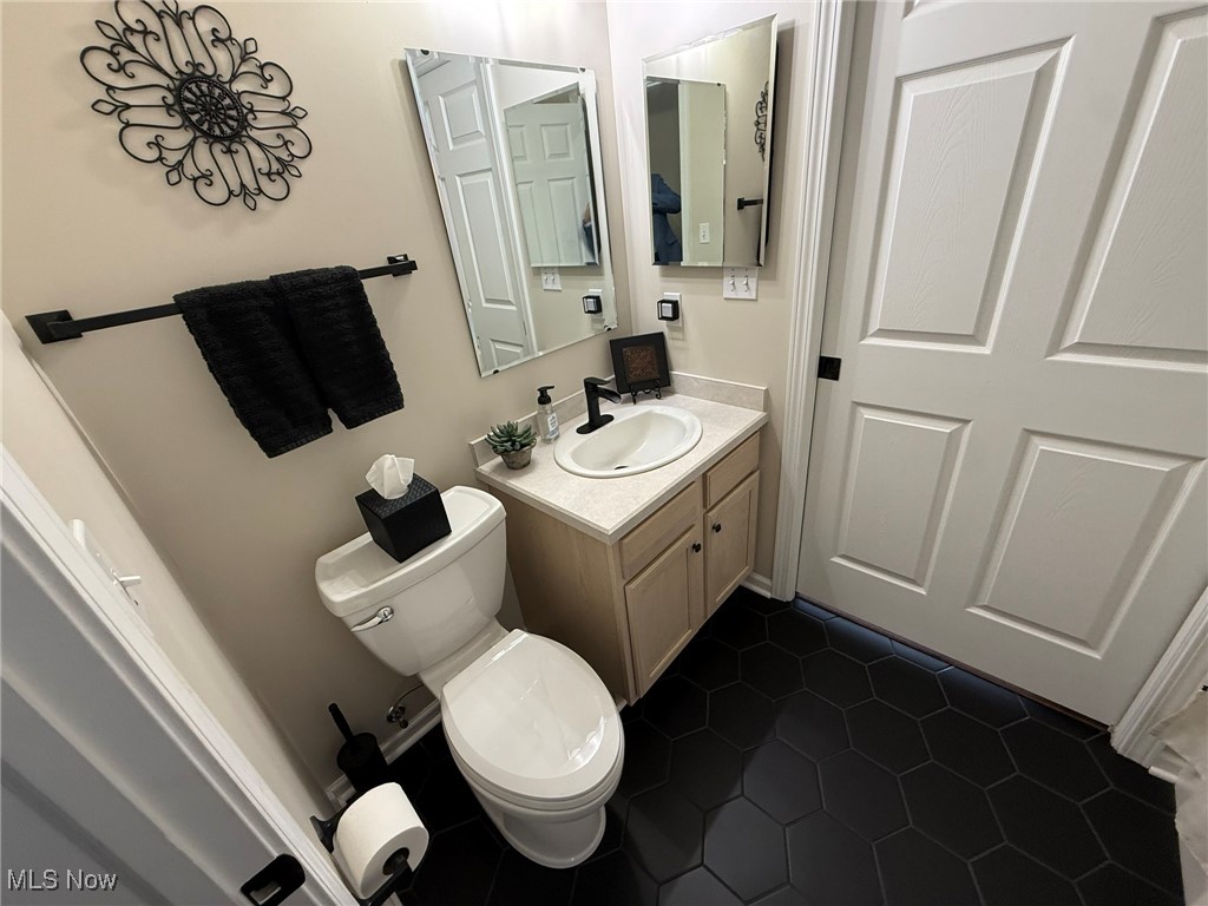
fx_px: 489
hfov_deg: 102.1
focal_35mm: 14
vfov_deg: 85.7
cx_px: 604
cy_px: 453
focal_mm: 2.22
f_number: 2.2
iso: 200
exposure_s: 1/60
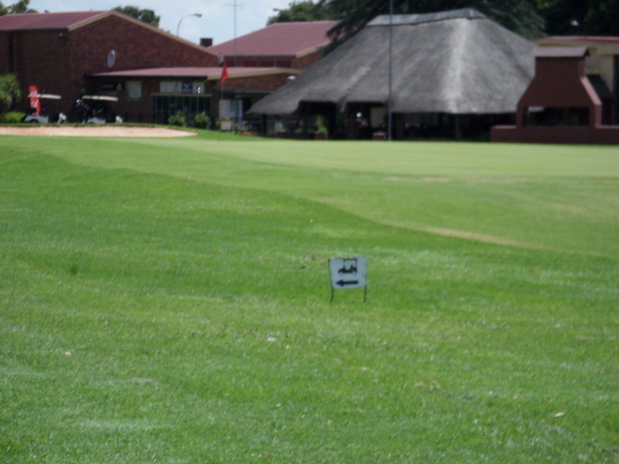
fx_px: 2235
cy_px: 232
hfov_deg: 15.8
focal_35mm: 125
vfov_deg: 11.9
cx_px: 310
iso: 80
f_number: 6.3
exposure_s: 1/350
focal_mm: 22.5
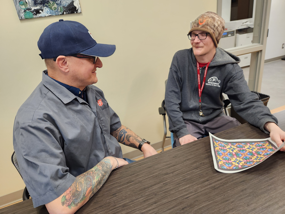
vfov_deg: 58.9
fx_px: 189
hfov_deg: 73.9
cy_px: 107
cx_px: 142
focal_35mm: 23
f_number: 1.8
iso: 200
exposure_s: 1/120
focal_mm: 5.4
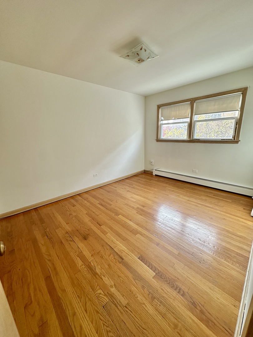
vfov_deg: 102.1
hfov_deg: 85.7
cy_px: 168
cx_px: 126
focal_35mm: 14
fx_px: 136
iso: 100
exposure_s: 1/99
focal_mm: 2.22
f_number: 2.2
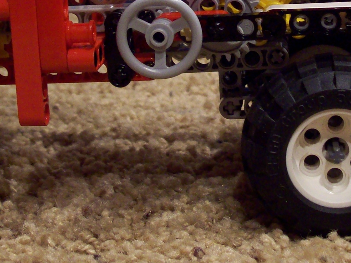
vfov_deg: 15.2
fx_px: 973
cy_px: 26
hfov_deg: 20.4
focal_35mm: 96
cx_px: 242
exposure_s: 1/8
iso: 200
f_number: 3
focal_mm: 7.6
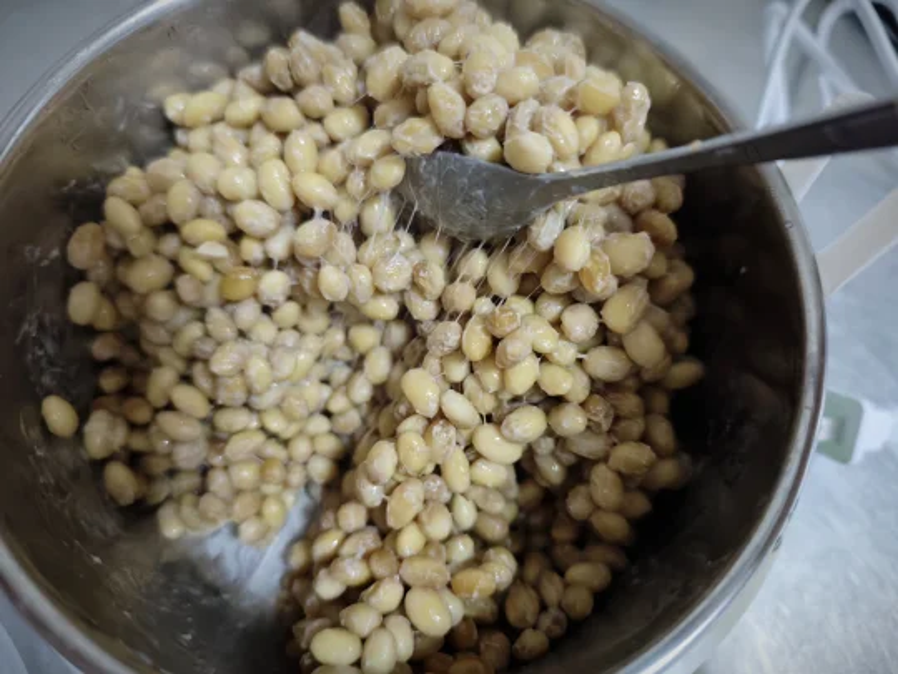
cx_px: 449
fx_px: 597
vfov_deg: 58.9
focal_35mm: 23
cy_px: 337
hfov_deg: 73.9
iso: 4000
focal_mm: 6.55
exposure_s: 1/233
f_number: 1.6
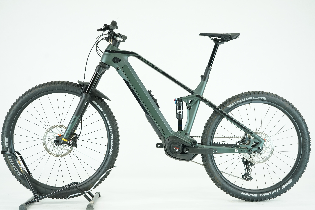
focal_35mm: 52
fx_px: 455
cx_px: 158
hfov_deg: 38.2
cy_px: 105
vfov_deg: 26.0
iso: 2000
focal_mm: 52
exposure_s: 1/200
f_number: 4.5
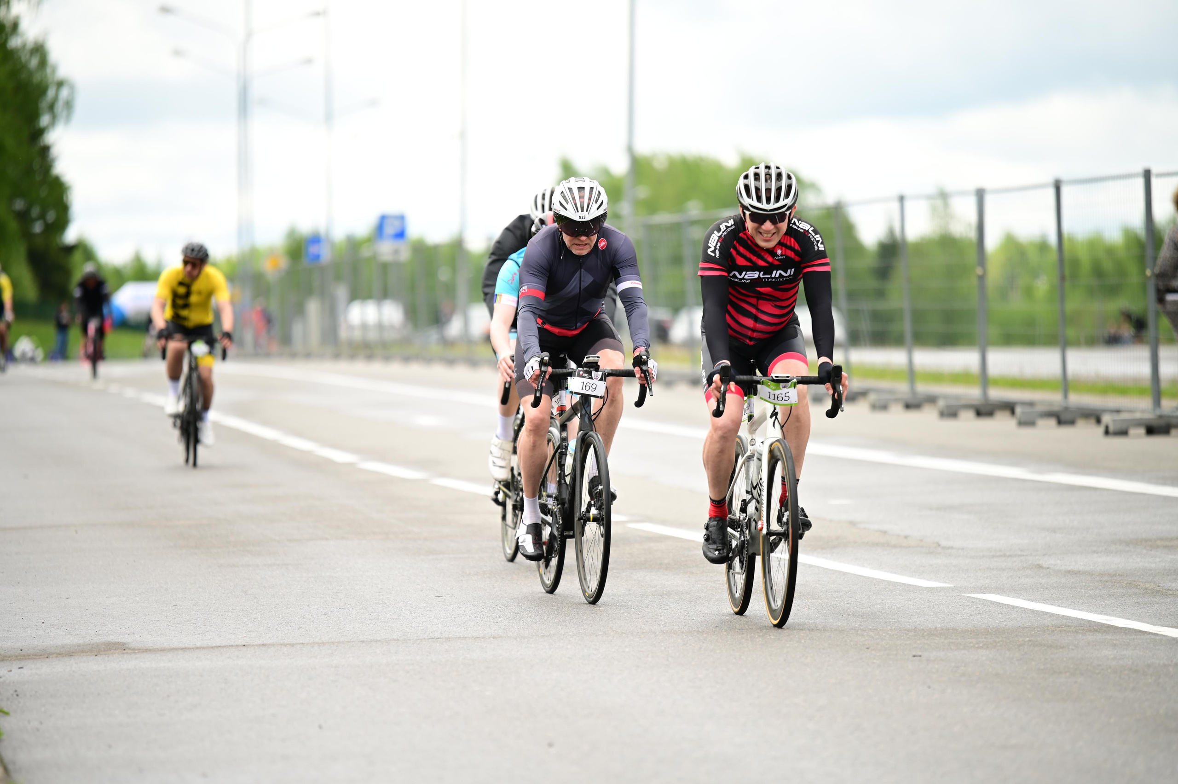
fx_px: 6541
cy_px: 392
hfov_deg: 10.3
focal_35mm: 200
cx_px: 589
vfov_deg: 6.9
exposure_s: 1/1000
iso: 200
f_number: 2.8
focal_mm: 200
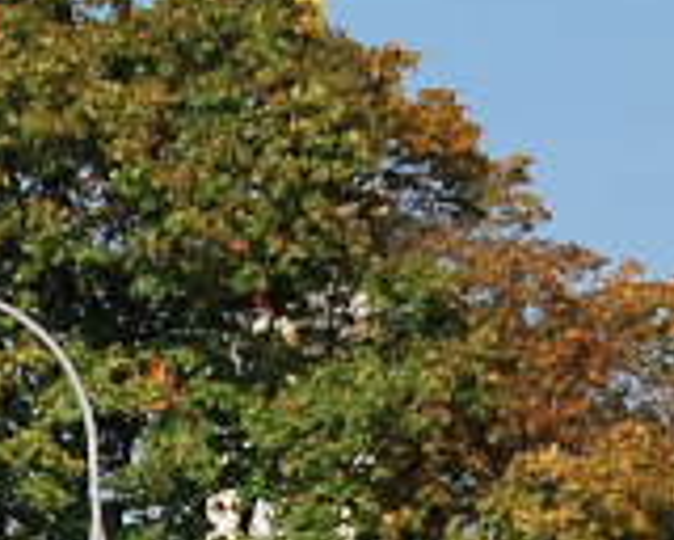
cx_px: -211
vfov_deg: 2.7
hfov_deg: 3.4
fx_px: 11410
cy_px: 894
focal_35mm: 572
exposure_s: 1/1000
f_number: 4.8
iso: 100
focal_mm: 50
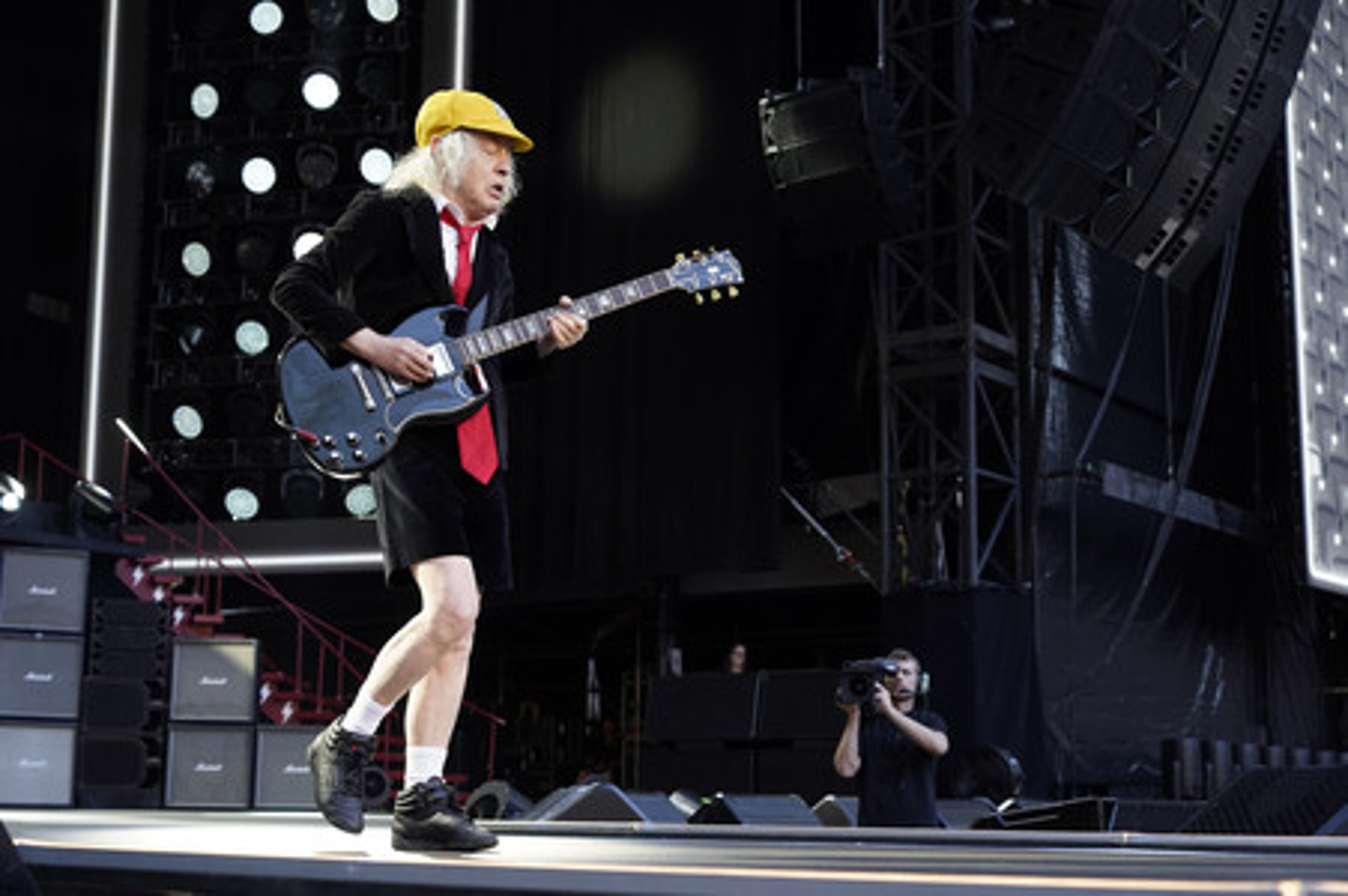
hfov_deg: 41.1
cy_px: 448
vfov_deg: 28.0
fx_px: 1796
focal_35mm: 48
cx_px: 674
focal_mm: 48
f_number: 5
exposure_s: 1/400
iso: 1600
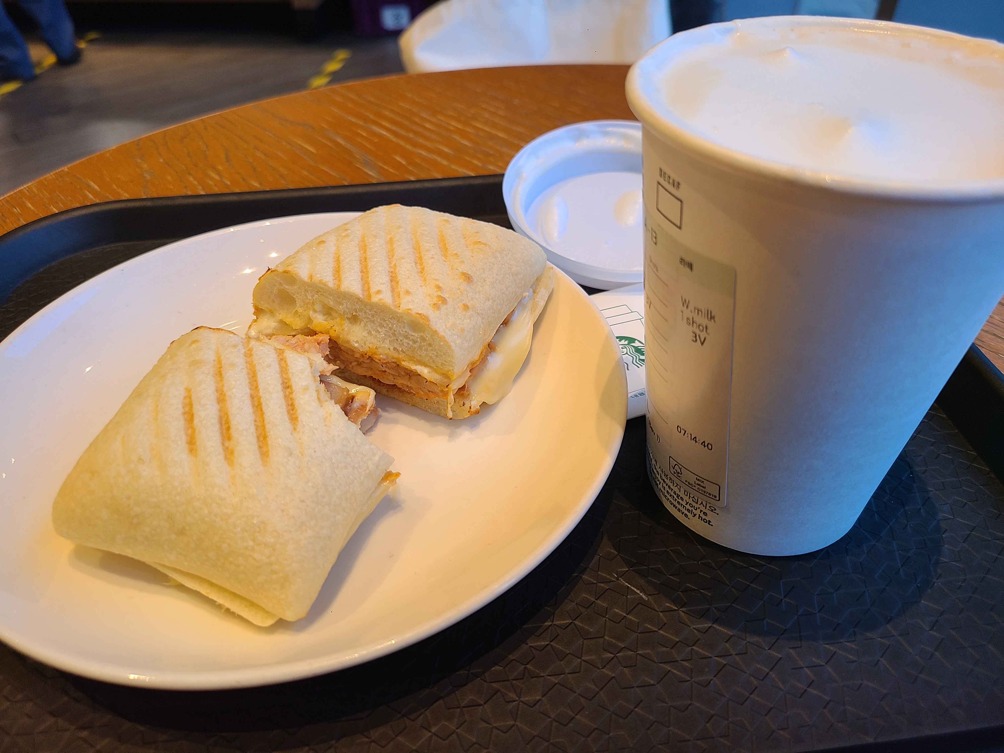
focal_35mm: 26
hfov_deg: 67.3
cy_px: 376
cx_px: 502
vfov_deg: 53.1
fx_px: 754
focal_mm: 5.4
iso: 64
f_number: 1.8
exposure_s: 1/59
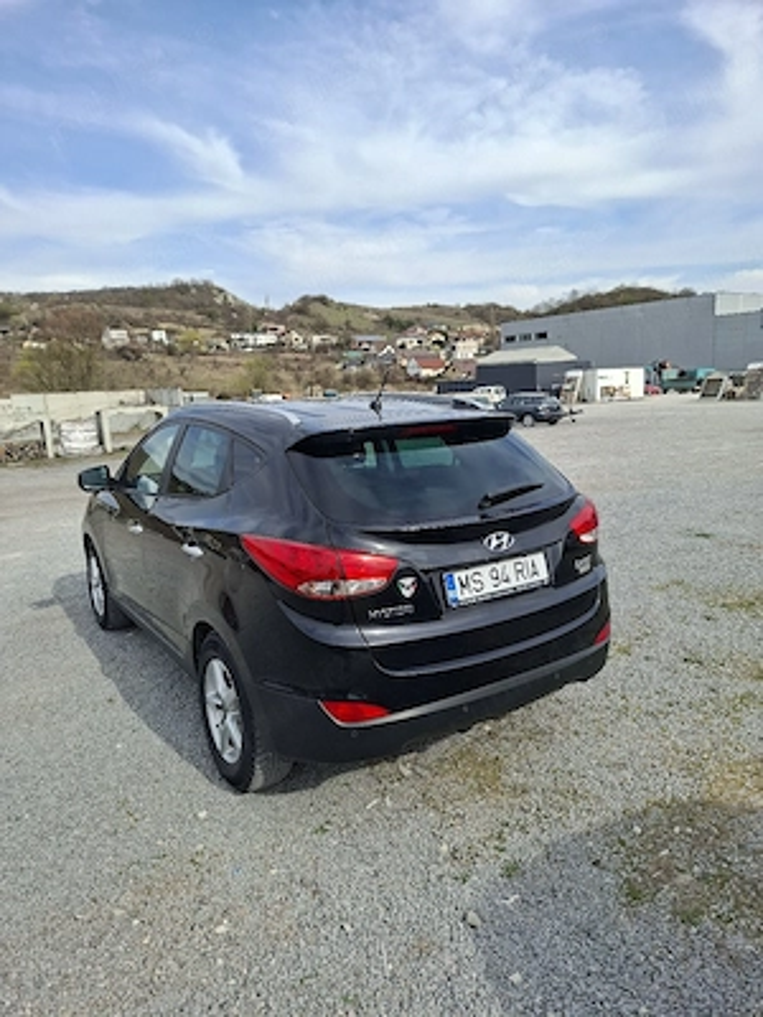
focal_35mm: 23
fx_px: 676
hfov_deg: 58.9
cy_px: 508
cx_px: 382
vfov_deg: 73.9
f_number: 1.8
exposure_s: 1/1429
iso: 50
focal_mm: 5.54
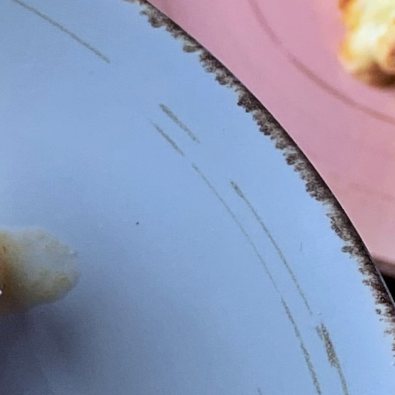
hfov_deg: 11.0
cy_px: 267
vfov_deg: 11.9
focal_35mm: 147
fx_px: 1898
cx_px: -349
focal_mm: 4.25
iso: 50
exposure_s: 1/50
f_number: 1.8
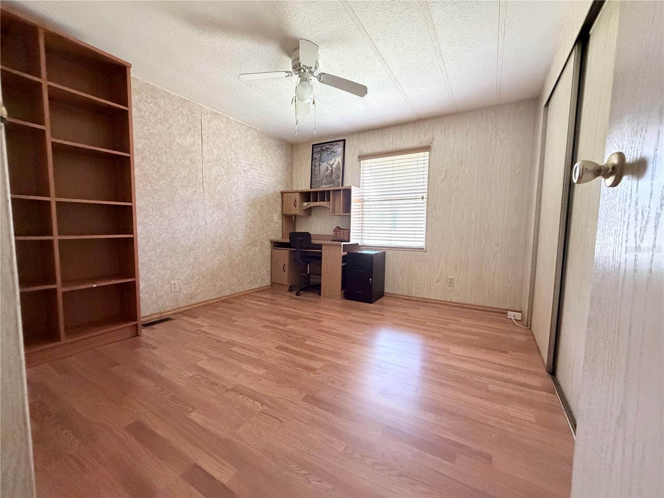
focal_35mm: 14
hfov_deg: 102.1
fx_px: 269
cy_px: 249
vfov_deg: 85.7
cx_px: 332
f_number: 2.2
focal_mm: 2.22
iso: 800
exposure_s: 1/60
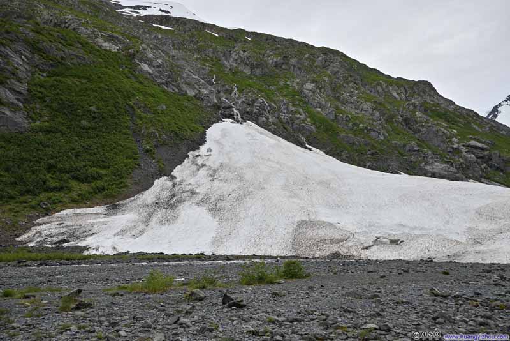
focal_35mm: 24
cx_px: 255
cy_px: 170
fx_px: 340
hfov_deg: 73.7
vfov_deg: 53.2
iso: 100
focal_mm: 24
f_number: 4.5
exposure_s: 1/1000
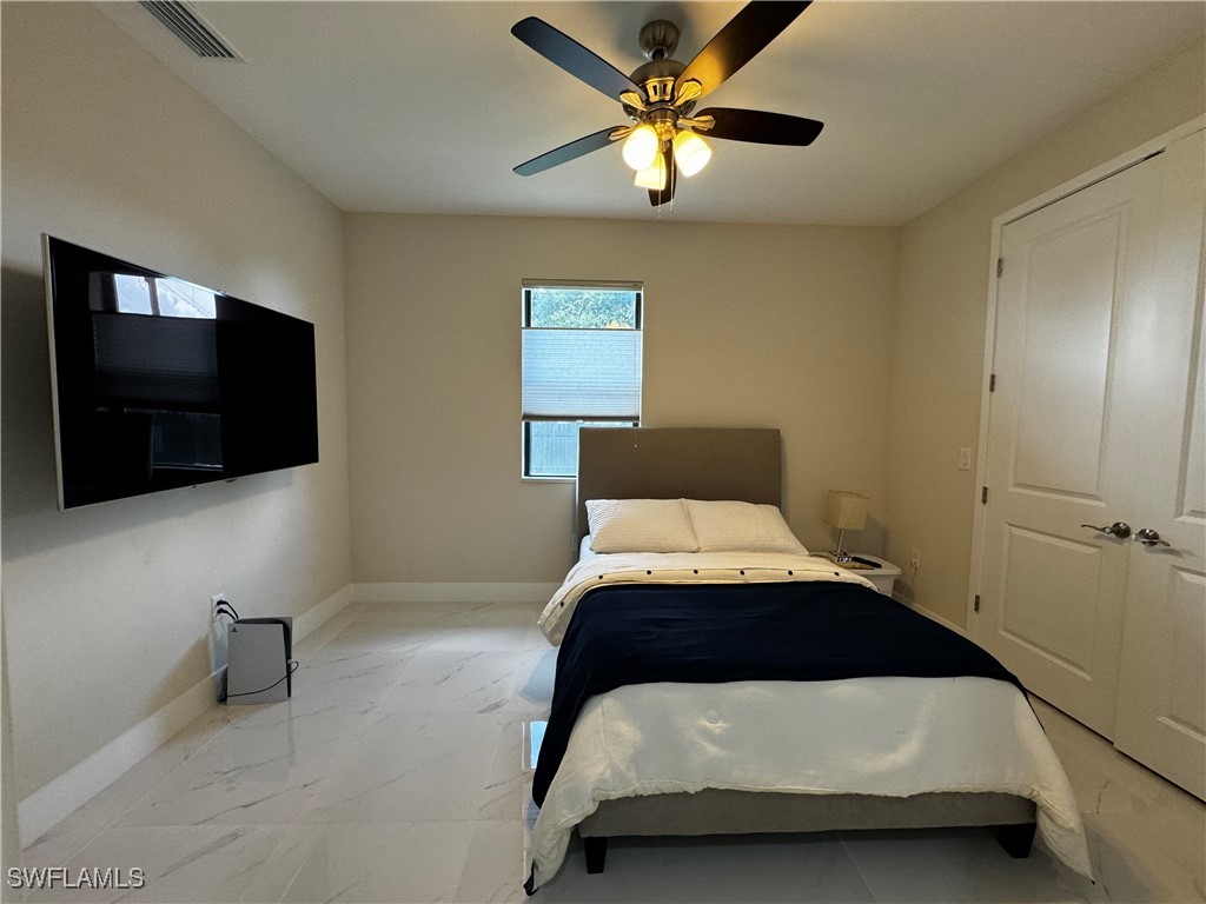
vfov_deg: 85.7
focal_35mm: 14
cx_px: 603
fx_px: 488
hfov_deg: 102.1
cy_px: 452
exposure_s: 1/120
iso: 200
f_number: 2.2
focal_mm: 2.22
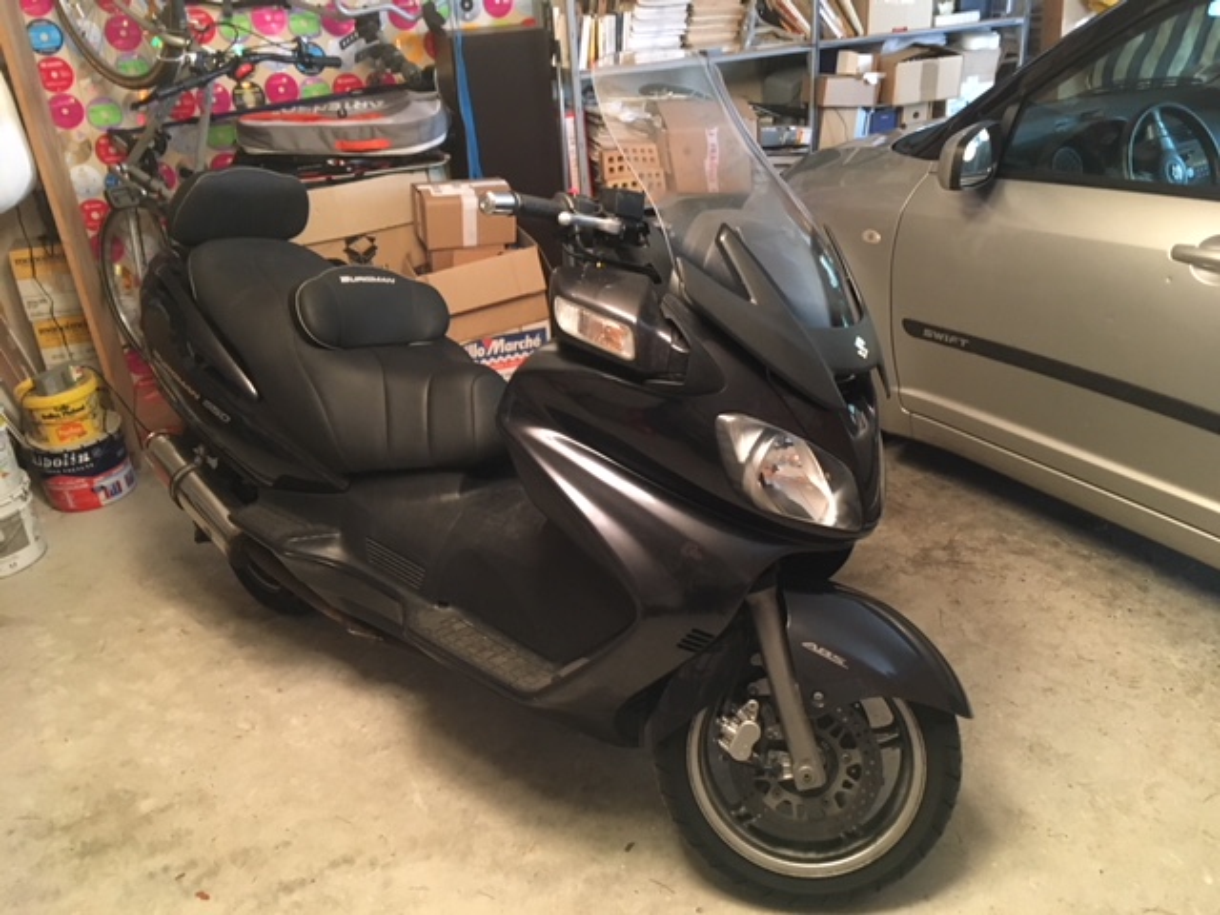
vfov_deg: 48.2
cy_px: 458
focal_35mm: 29
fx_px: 1022
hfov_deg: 61.7
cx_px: 610
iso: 400
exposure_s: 1/17
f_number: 2.2
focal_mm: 4.15
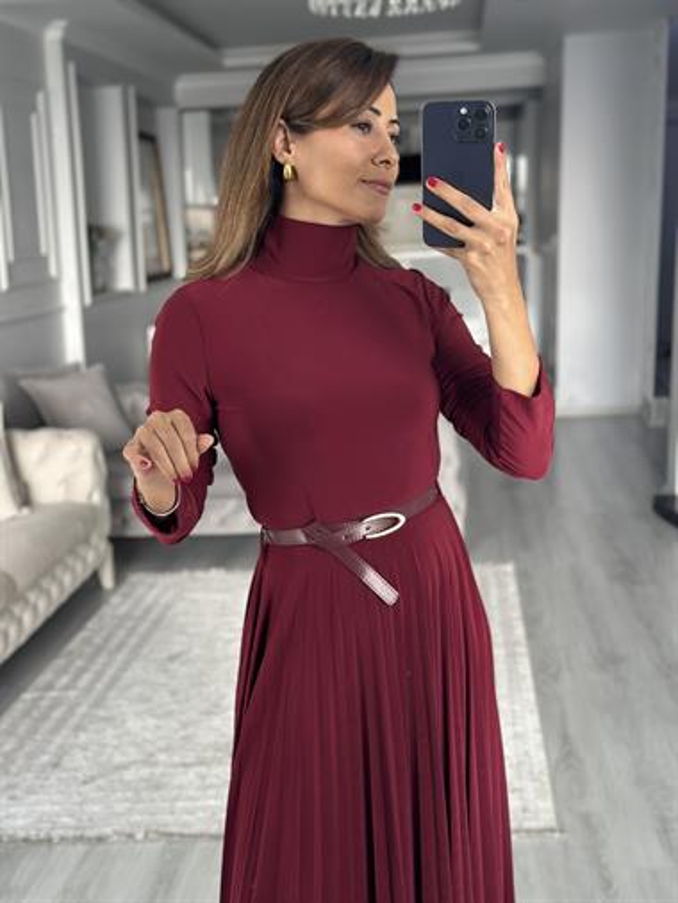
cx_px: 339
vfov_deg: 39.6
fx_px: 1252
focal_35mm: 48
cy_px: 452
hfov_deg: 30.3
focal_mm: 6.86
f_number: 1.78
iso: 160
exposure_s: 1/60
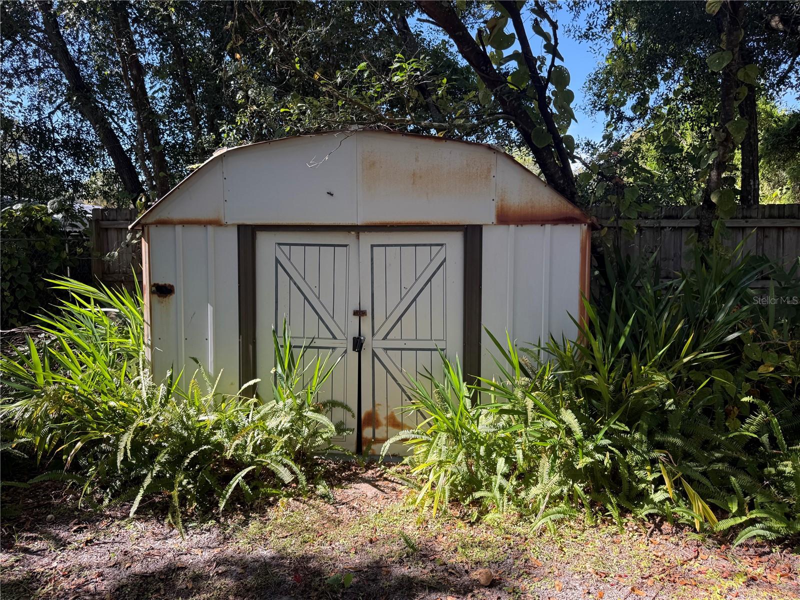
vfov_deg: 56.8
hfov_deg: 71.6
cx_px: 400
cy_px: 300
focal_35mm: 24
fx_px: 555
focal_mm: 6.76
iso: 80
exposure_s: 1/612
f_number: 1.78
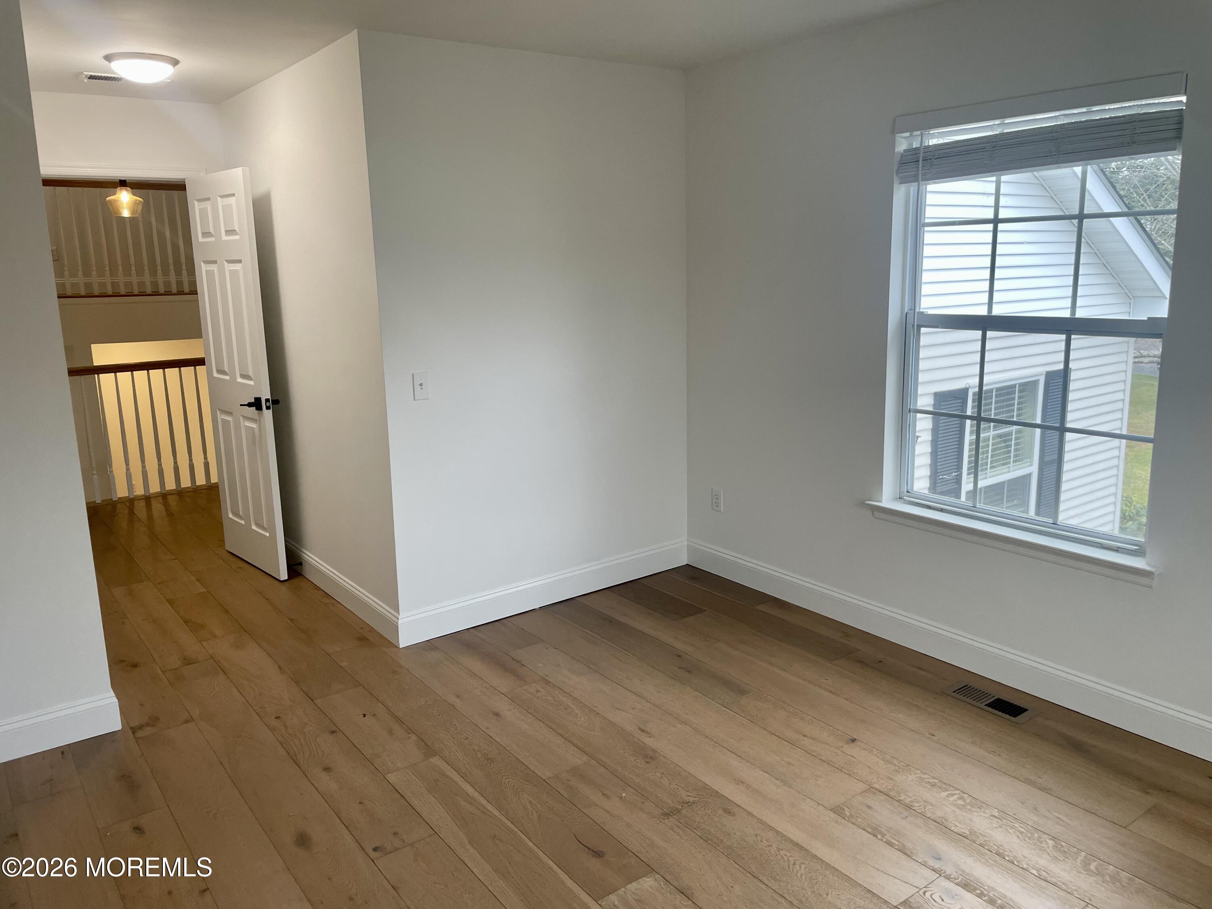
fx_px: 910
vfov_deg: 53.1
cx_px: 606
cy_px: 454
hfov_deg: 67.3
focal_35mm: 26
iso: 100
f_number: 1.6
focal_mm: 4.2
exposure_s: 1/120
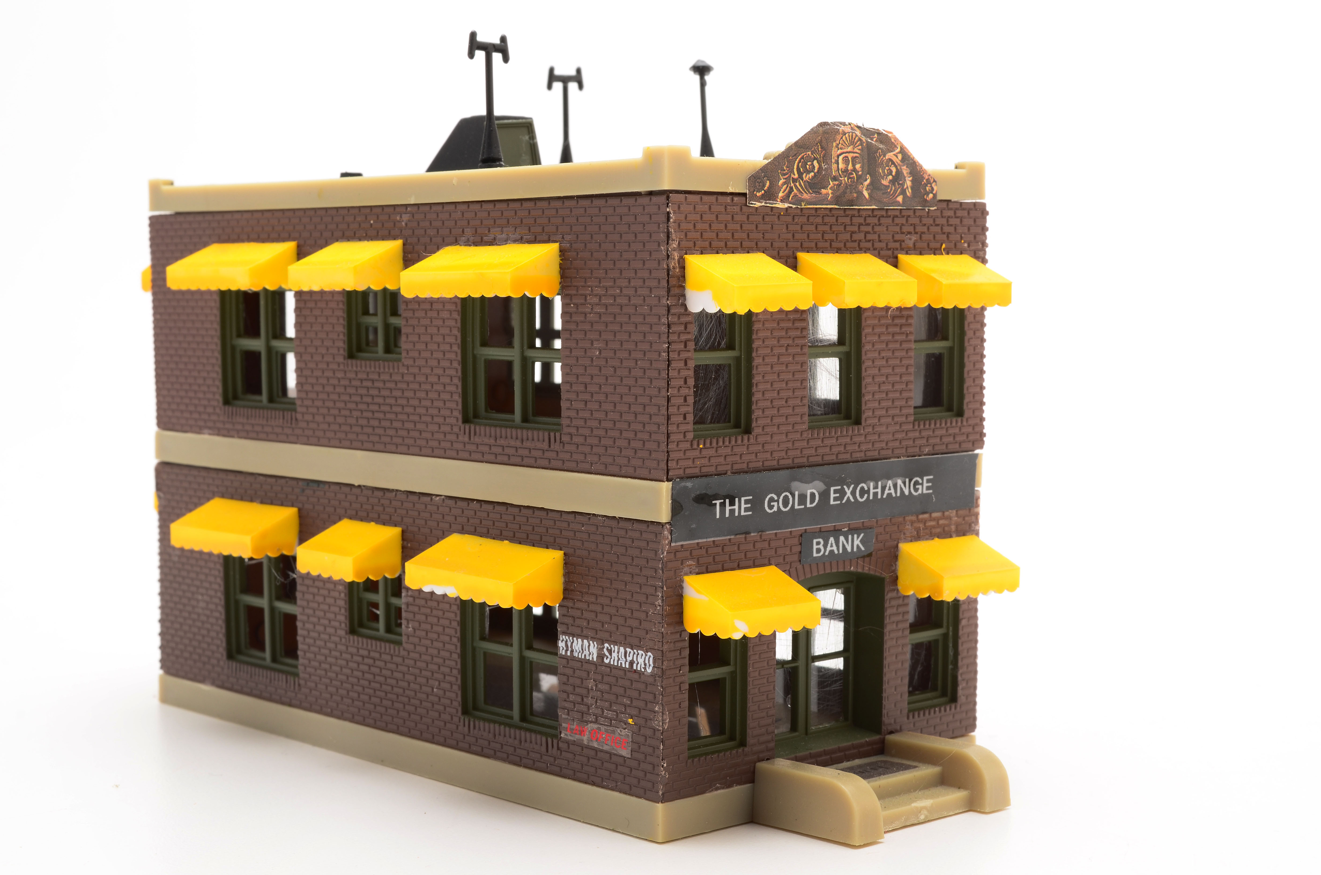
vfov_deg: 22.5
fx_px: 2197
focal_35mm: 60
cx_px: 660
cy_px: 438
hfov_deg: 33.5
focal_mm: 40
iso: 100
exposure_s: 1/160
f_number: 18
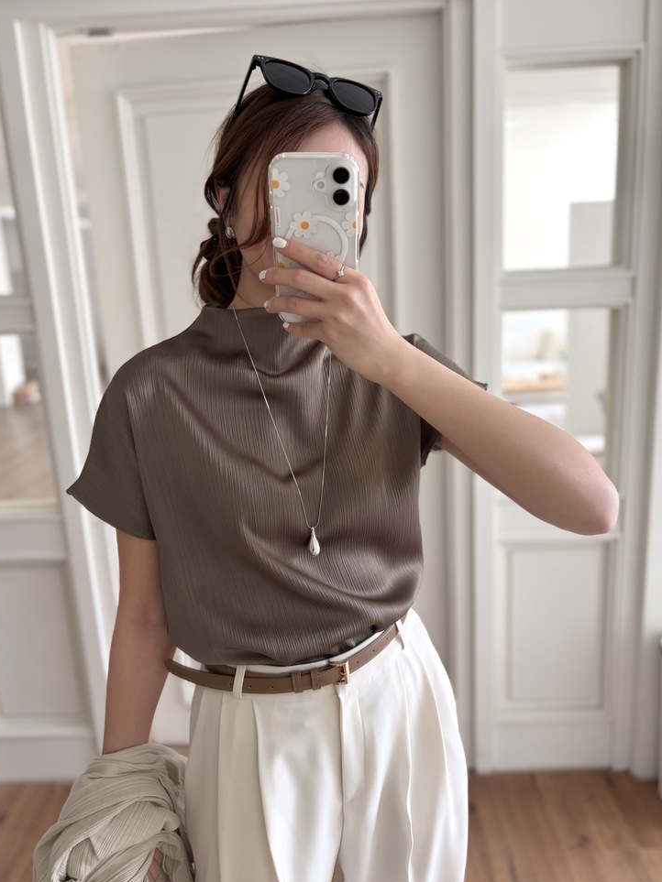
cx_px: 331
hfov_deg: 51.3
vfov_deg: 65.3
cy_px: 428
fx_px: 689
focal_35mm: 27
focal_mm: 5.96
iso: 125
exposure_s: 1/121
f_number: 1.6
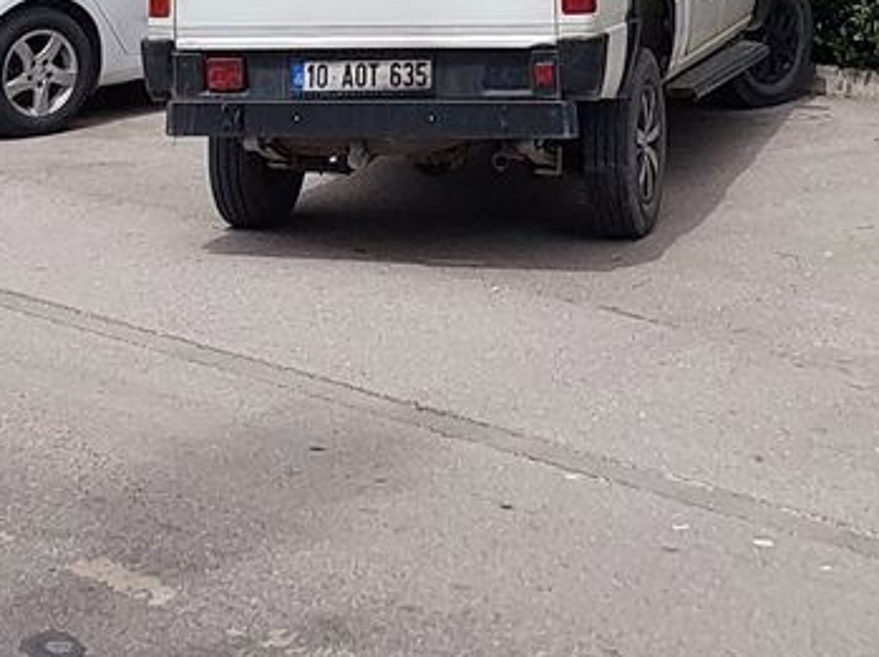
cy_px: -388
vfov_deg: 14.3
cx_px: 632
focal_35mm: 95
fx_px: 2410
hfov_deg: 20.5
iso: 25
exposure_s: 1/940
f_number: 1.8
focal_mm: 5.06
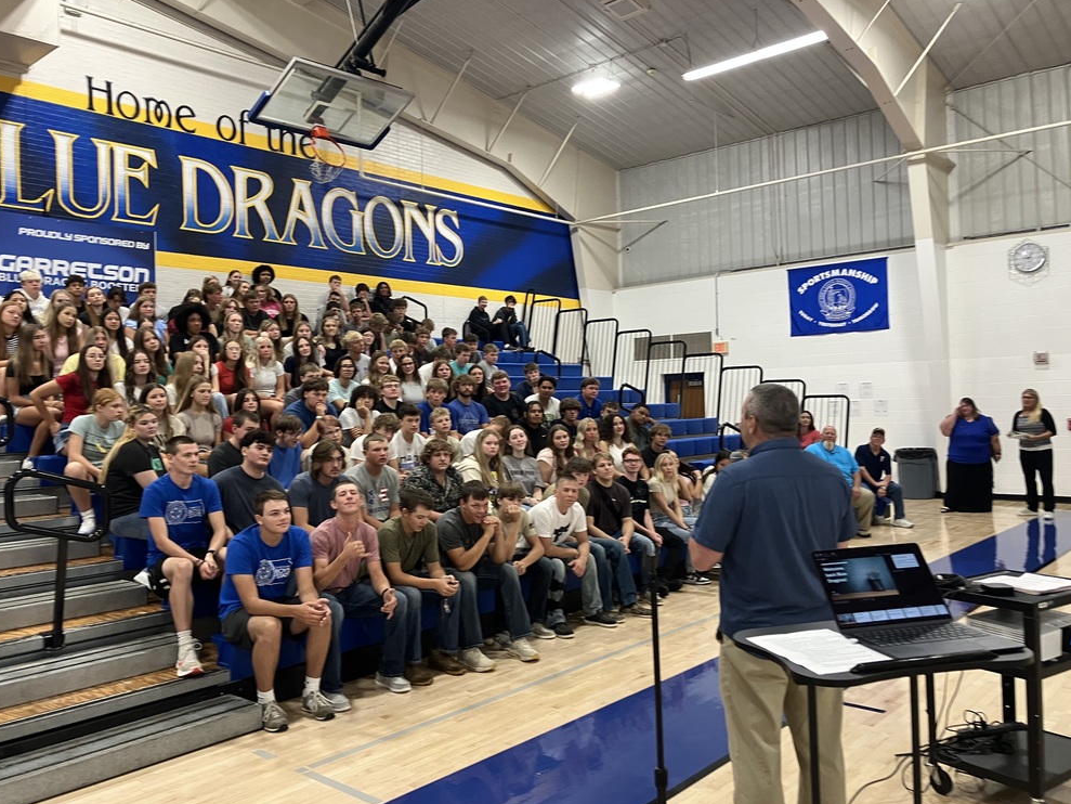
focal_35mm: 29
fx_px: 897
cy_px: 411
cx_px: 525
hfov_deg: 61.6
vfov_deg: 48.2
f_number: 1.8
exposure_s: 1/60
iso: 100
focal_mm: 3.99
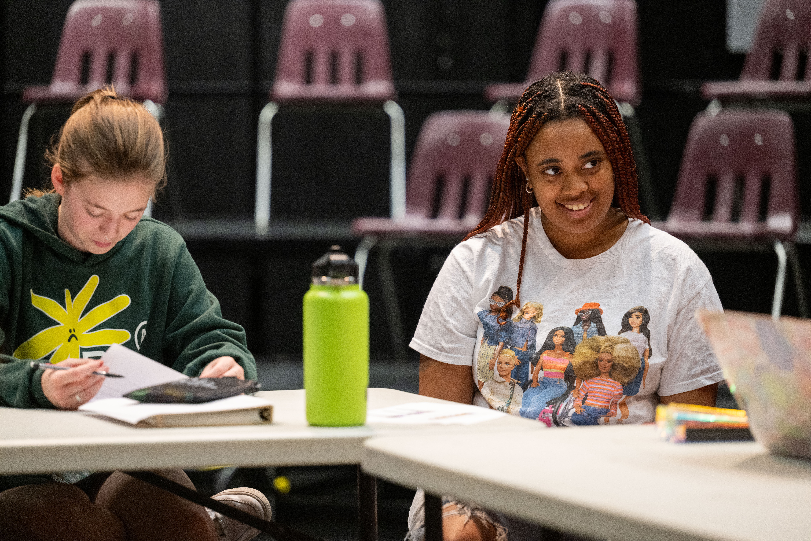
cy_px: 270
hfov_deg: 14.7
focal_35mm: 140
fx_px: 3154
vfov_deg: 9.8
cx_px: 406
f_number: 2.8
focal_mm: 140
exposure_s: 1/180
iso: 2500
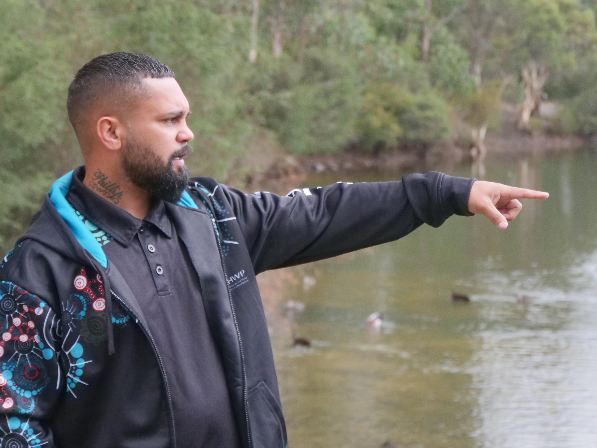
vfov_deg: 13.5
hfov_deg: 17.9
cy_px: 224
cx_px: 298
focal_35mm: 110
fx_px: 1897
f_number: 5.1
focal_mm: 55
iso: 3200
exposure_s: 1/100
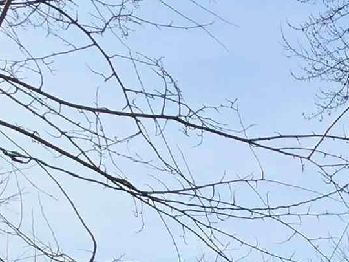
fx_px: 746
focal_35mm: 74
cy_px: 563
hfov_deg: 16.5
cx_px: 767
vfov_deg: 15.1
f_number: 2.2
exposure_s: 1/2812
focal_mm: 2.2
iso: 50
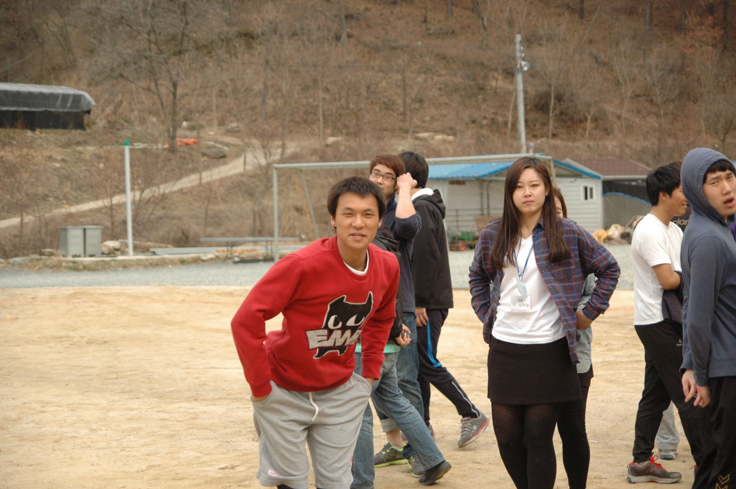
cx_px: 368
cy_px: 244
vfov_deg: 18.1
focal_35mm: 75
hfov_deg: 27.0
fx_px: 1532
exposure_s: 1/4000
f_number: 2.8
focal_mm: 50
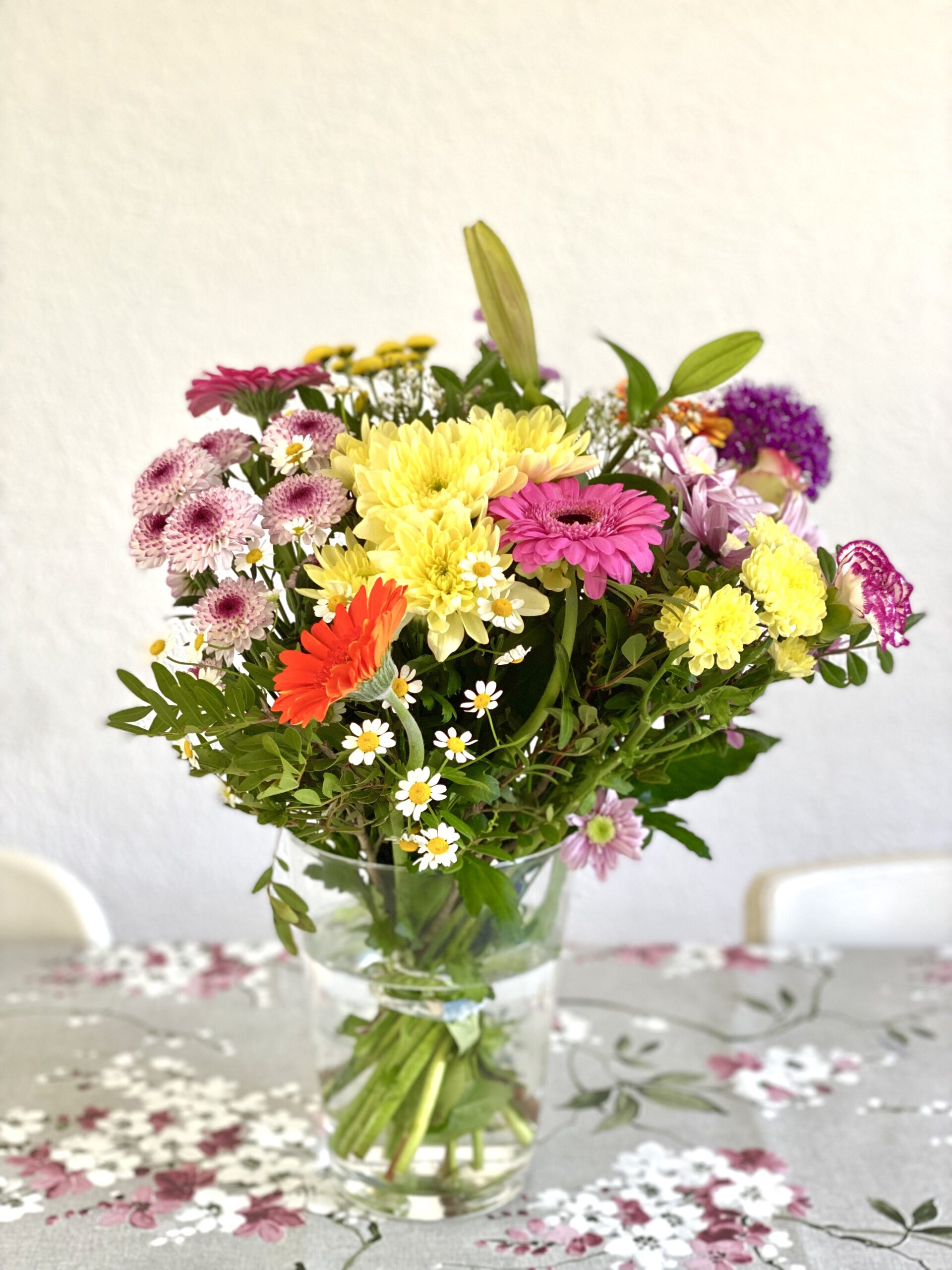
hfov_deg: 28.0
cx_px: 476
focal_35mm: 52
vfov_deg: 36.8
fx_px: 1907
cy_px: 635
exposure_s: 1/122
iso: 100
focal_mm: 6
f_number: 2
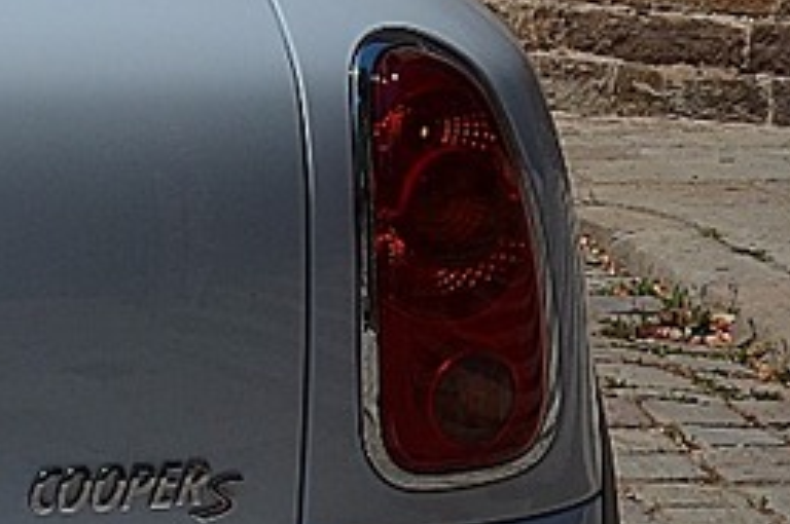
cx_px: -497
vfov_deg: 7.3
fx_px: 4109
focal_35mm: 188
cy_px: 244
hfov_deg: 10.5
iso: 100
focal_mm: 25
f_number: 11
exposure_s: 1/500
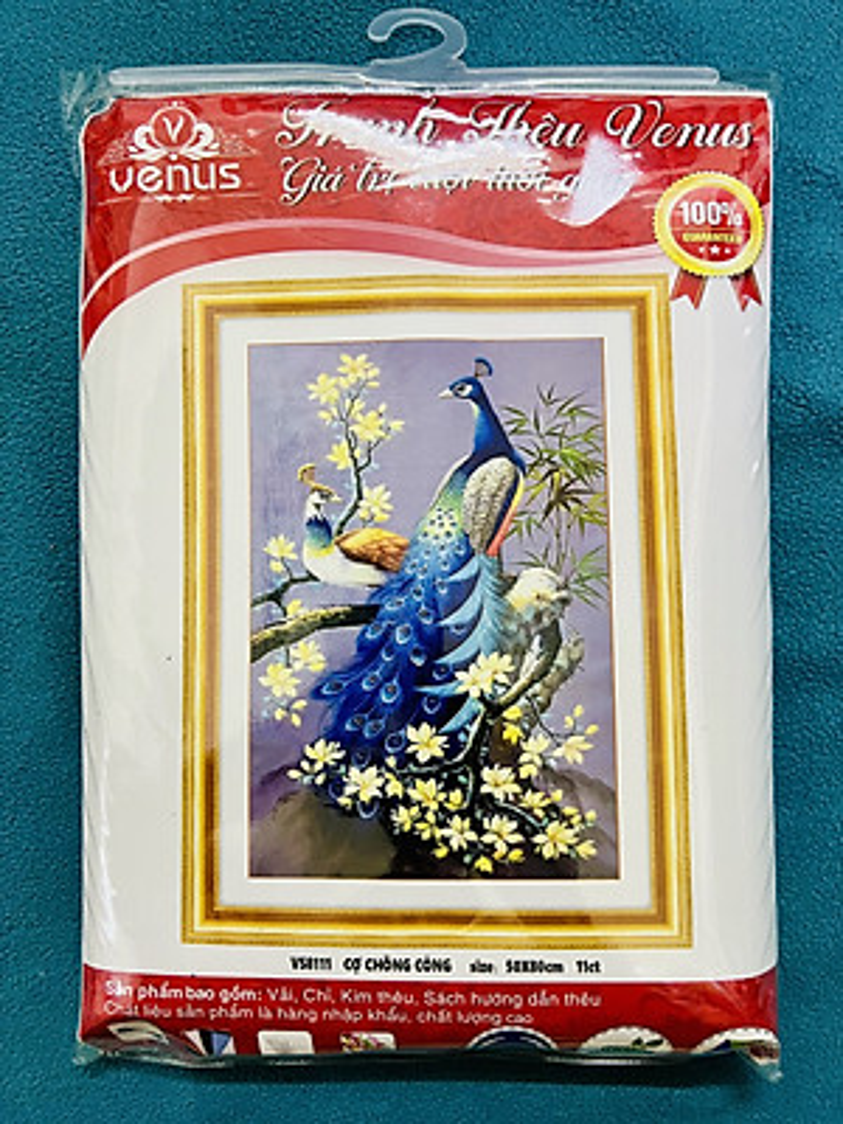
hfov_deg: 53.1
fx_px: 844
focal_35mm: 26
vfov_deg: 67.3
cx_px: 422
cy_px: 562
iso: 250
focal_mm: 5.7
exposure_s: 1/50
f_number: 1.5
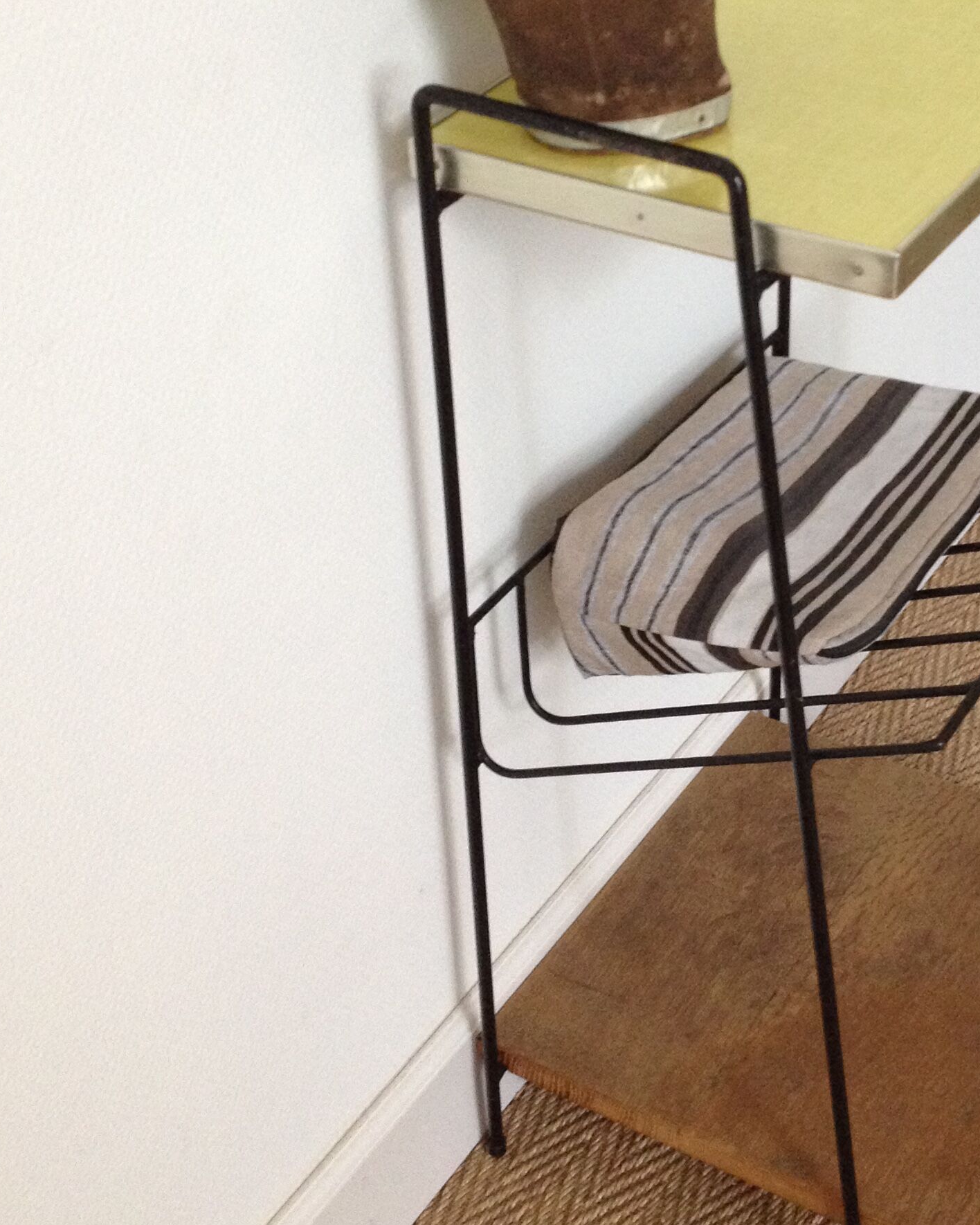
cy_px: 487
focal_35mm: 63
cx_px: 705
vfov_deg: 29.9
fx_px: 2284
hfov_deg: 24.0
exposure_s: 1/20
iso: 200
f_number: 2.4
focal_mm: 4.28
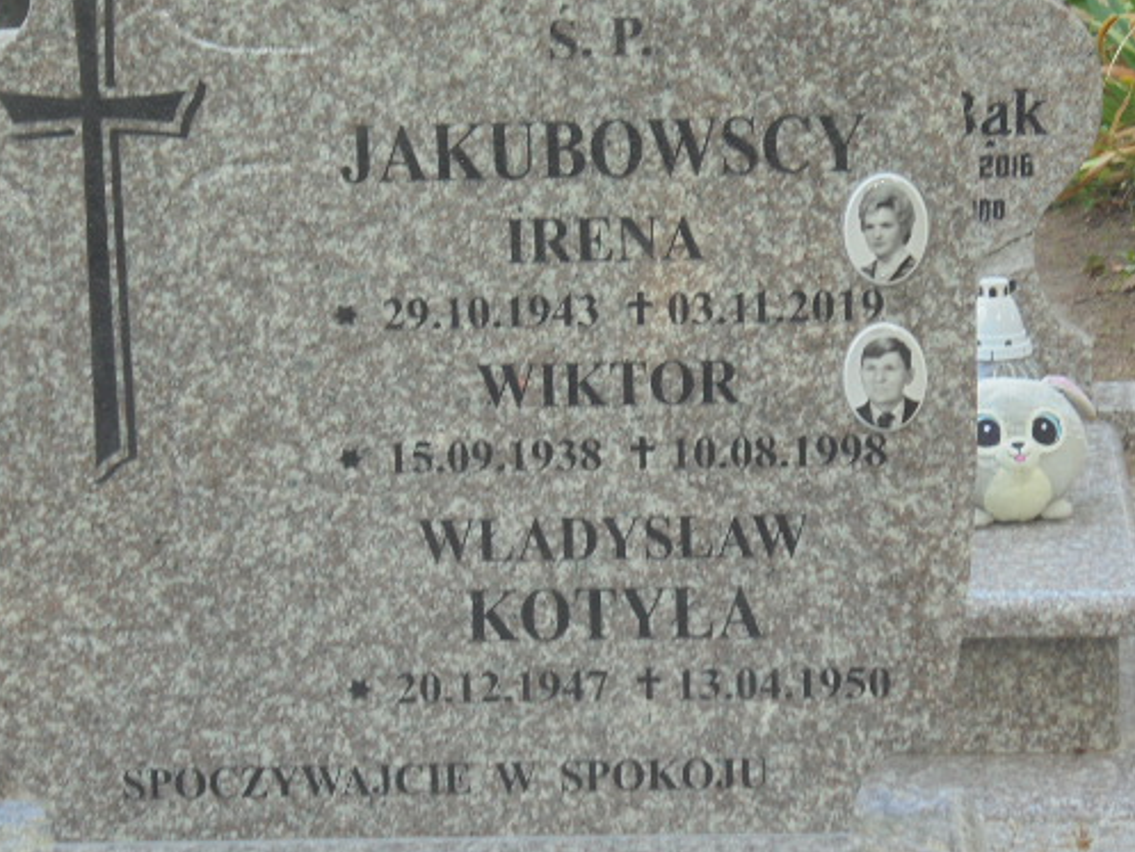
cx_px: 555
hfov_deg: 16.3
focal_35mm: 121
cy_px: 365
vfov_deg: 12.2
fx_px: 3968
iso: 100
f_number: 4.7
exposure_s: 1/40
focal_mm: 16.9
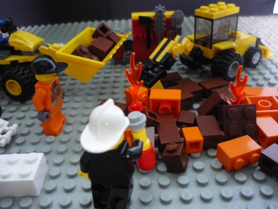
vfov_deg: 42.9
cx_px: 139
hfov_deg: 55.4
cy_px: 104
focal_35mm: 33
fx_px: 265
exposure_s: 1/13
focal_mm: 5.5
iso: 400
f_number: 2.8
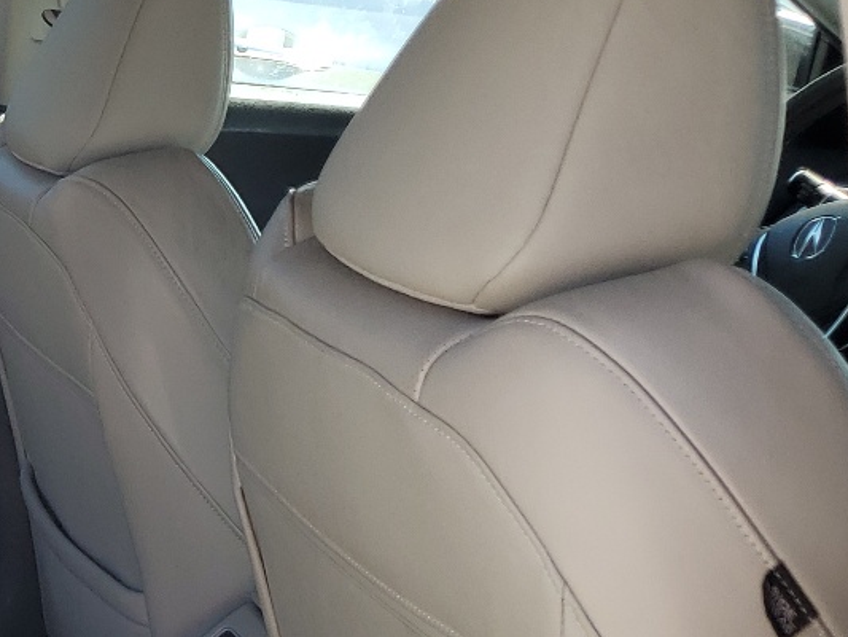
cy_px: 729
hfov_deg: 22.7
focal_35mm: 78
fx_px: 1911
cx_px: -216
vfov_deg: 18.1
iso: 50
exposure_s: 1/588
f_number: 1.5
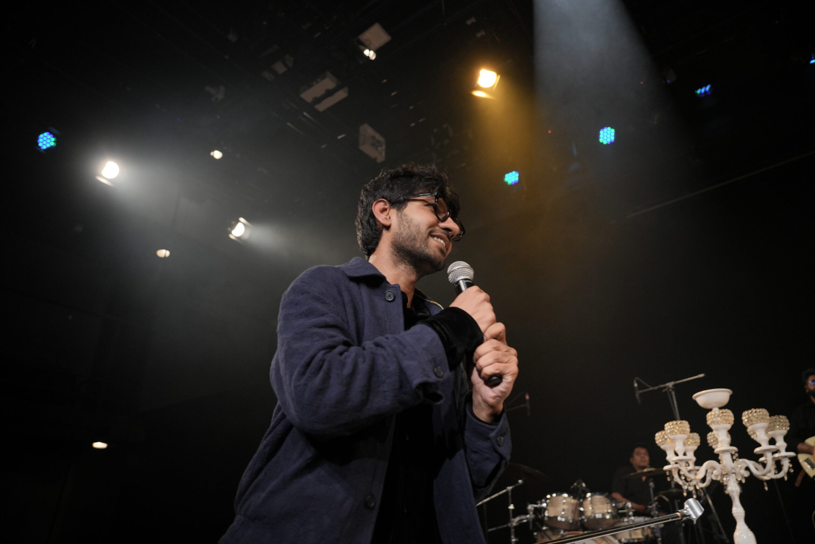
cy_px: 272
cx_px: 408
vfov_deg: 53.1
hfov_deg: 73.7
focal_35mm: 24
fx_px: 543
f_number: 2.8
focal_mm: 24
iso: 800
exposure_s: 1/320
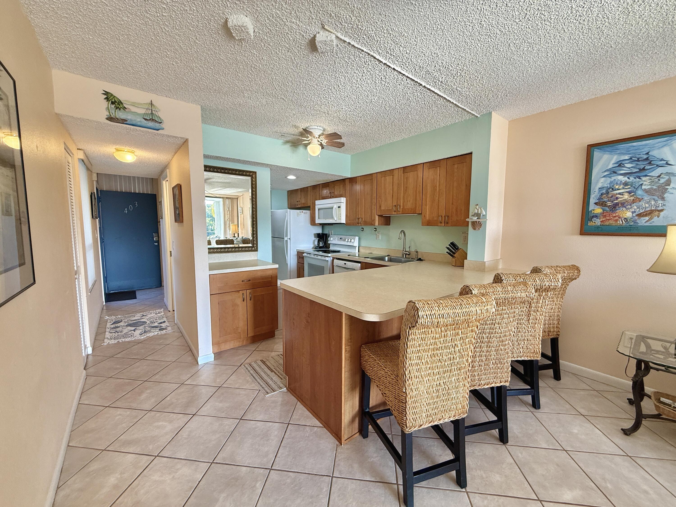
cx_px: 338
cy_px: 254
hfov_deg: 102.1
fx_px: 273
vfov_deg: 85.7
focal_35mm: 14
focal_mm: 2.22
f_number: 2.2
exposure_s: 1/120
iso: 160
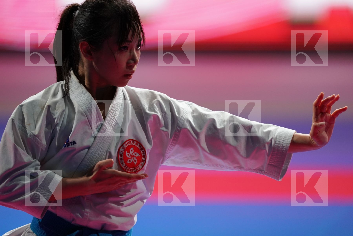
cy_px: 118
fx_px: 3922
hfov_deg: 5.2
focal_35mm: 400
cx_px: 176
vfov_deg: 3.4
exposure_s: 1/500
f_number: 2.8
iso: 2500
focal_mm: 400
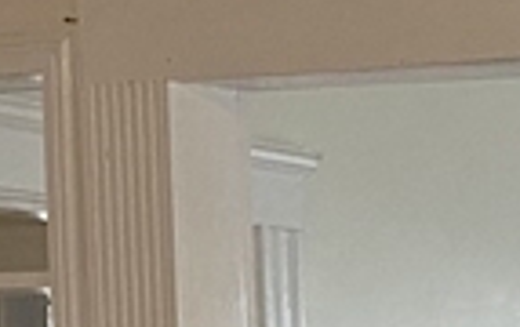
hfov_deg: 10.0
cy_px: 956
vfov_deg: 6.2
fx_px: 2797
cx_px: 956
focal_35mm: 197
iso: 125
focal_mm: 4.25
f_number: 1.8
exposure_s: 1/60
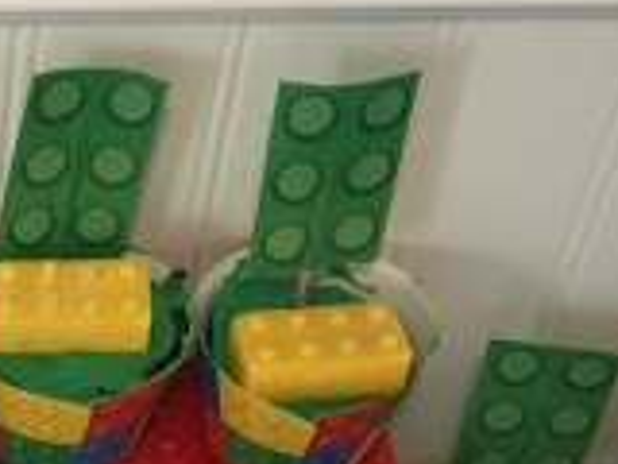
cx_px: -174
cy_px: 793
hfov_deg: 17.0
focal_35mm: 109
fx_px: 1946
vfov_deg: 12.6
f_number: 2.2
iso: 250
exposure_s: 1/30
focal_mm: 4.15
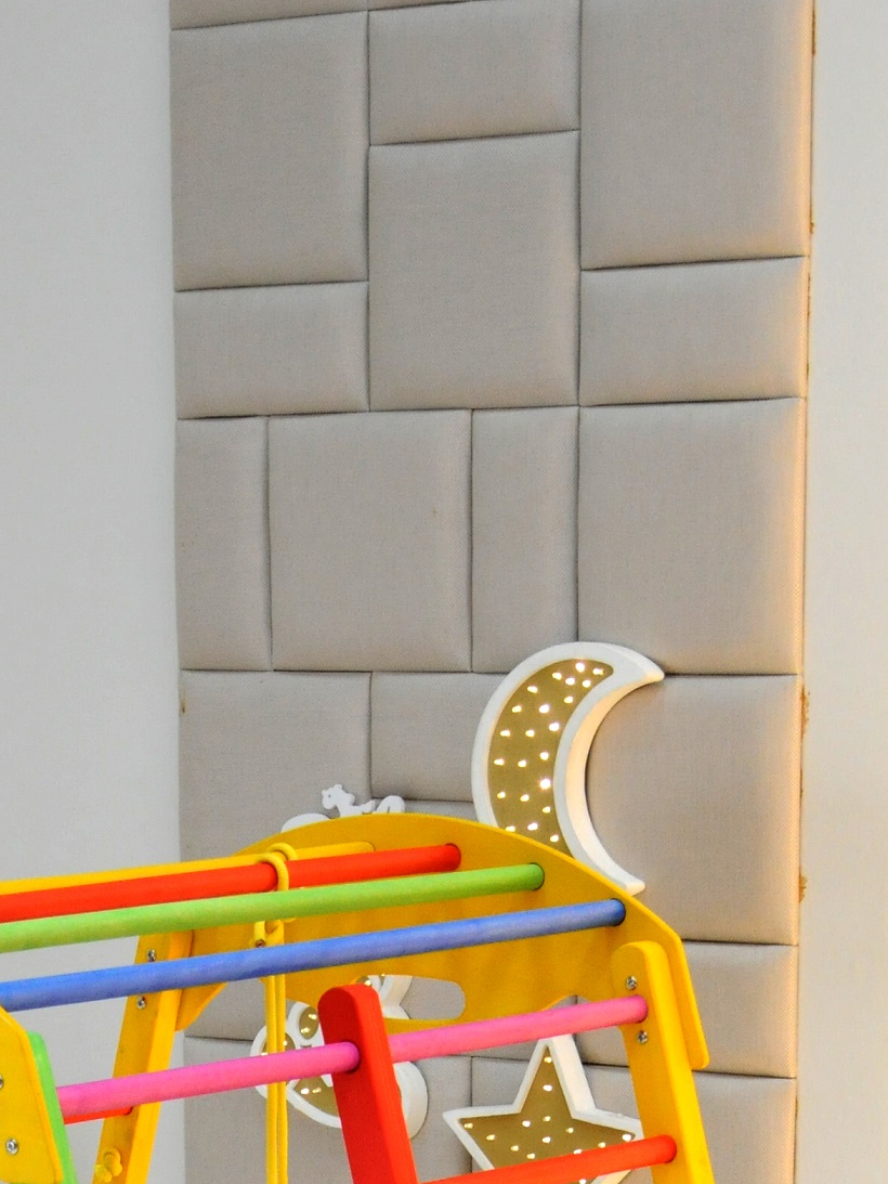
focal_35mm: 138
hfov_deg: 10.7
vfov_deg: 13.7
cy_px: 1554
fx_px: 4730
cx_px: 134
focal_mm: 35
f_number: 5.6
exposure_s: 1/60
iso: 1000
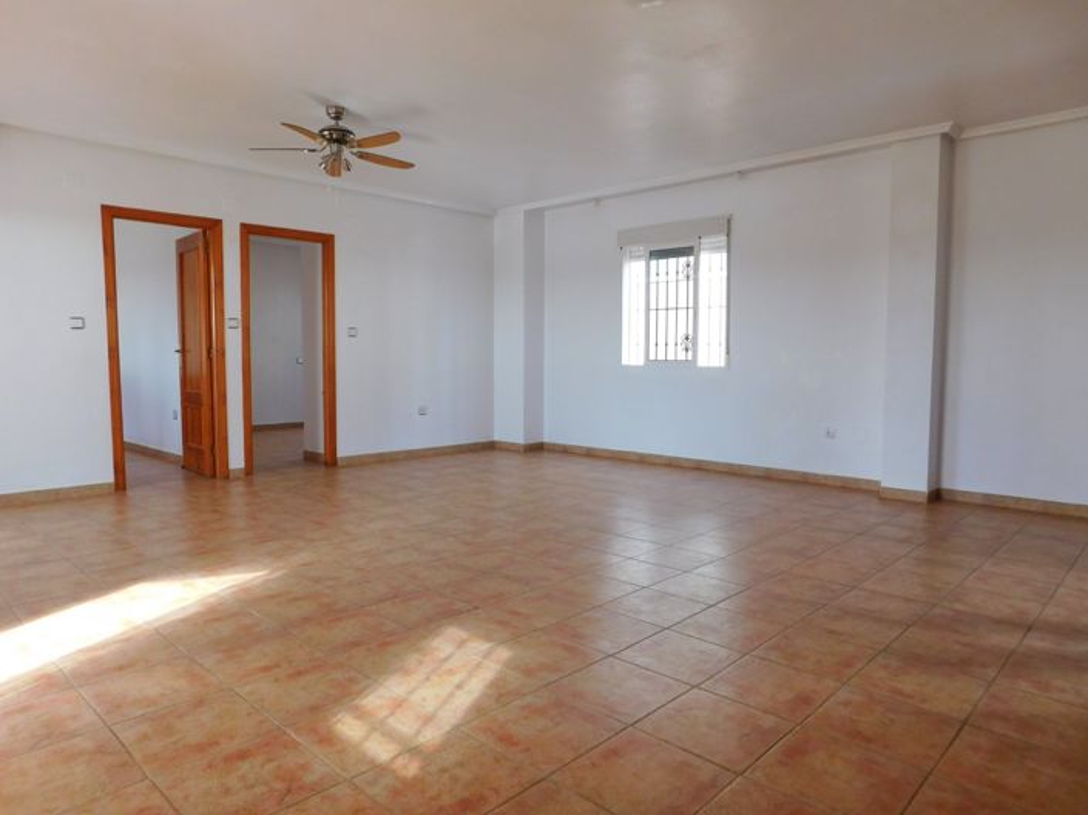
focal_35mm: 23
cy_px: 408
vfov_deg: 58.8
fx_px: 723
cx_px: 544
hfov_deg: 74.0
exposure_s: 1/60
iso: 125
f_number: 3
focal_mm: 4
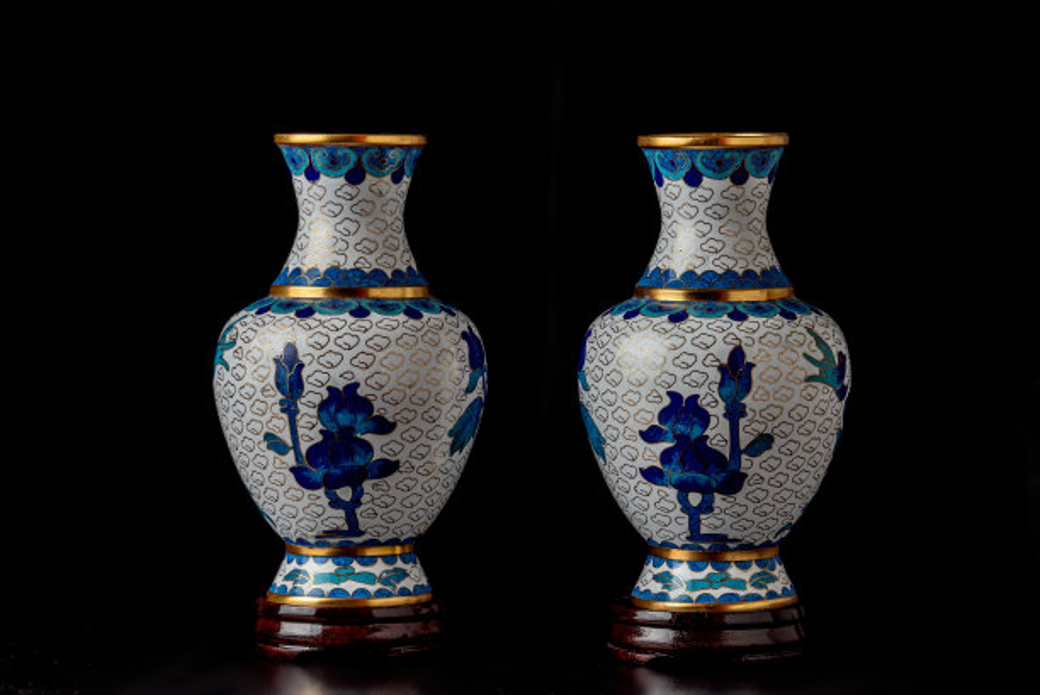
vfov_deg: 10.2
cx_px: 520
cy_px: 348
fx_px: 3903
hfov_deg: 15.2
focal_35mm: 135
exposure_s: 1/160
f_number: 8
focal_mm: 135
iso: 100
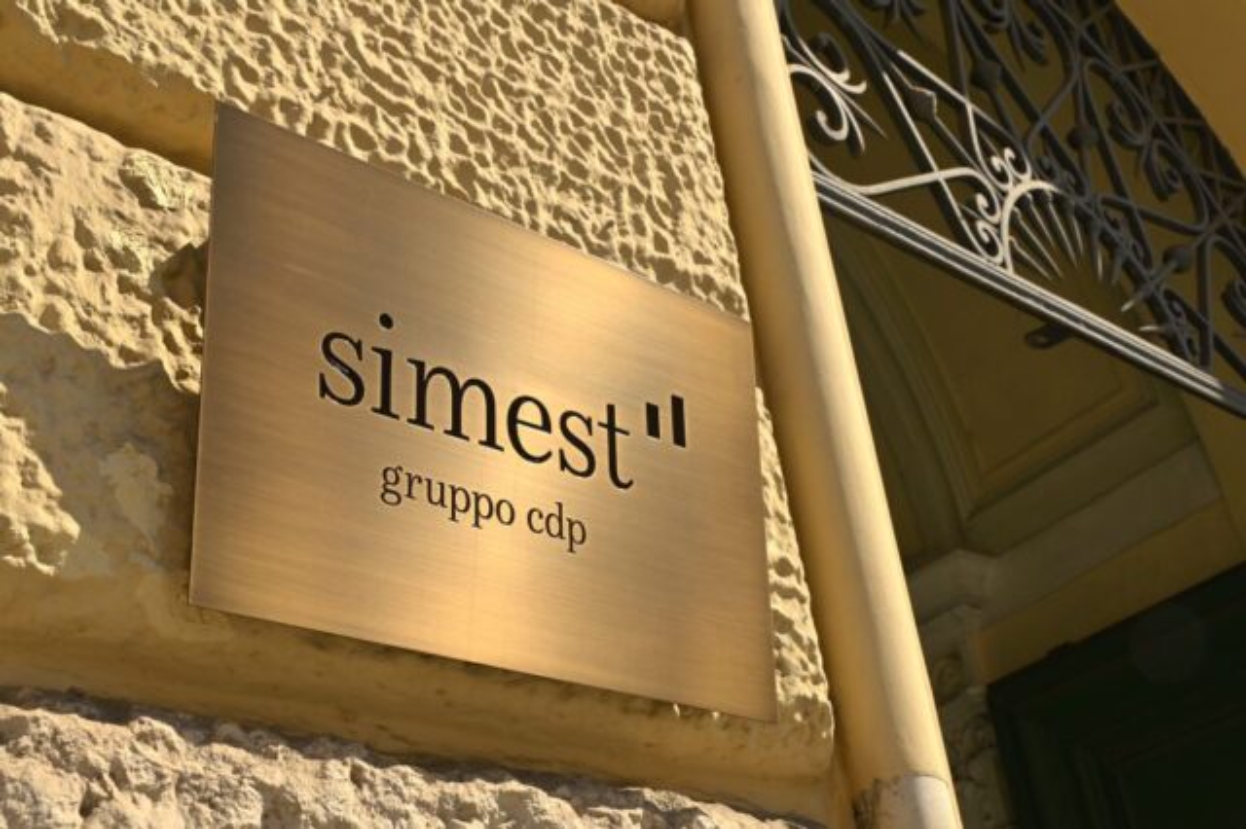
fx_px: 1799
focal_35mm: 52
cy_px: 414
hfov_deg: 38.2
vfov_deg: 26.0
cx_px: 623
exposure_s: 1/250
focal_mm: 52
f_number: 16
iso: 200
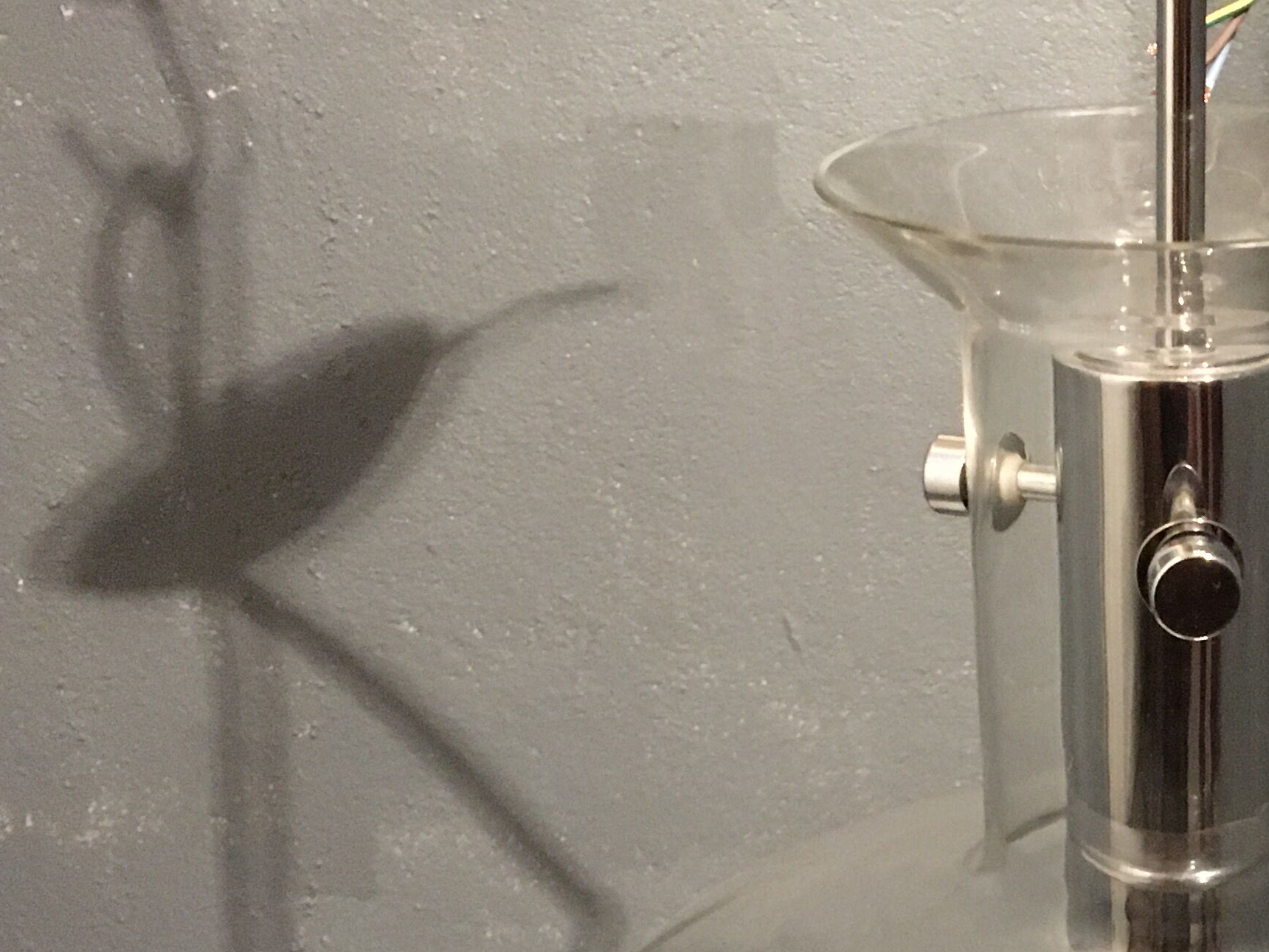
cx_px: 1225
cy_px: 691
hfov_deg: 27.2
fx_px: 2493
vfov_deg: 21.5
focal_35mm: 68
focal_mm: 4.15
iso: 320
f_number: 2.2
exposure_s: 1/17
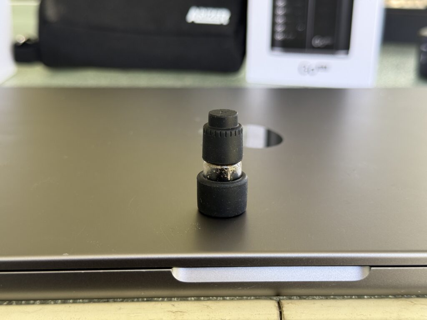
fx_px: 592
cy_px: 160
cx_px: 214
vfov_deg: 30.3
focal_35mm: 48
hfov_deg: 39.7
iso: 80
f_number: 1.78
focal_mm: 6.76
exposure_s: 1/124
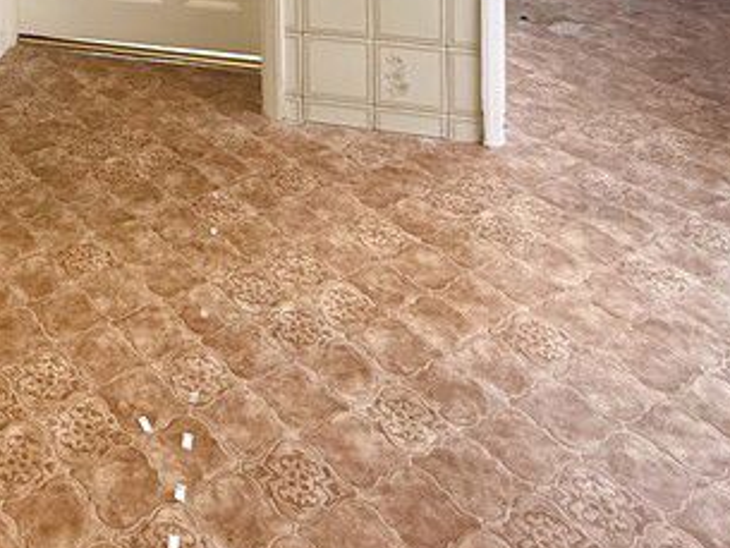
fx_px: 992
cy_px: -306
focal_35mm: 47
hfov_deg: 35.5
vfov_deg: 23.6
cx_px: -41
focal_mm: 2.22
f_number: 2.2
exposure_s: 1/100
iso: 160
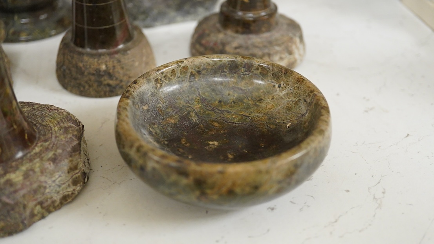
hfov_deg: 42.9
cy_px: 109
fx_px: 552
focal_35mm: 48
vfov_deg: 24.9
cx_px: 221
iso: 2500
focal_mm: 30
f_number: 3.5
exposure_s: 1/160
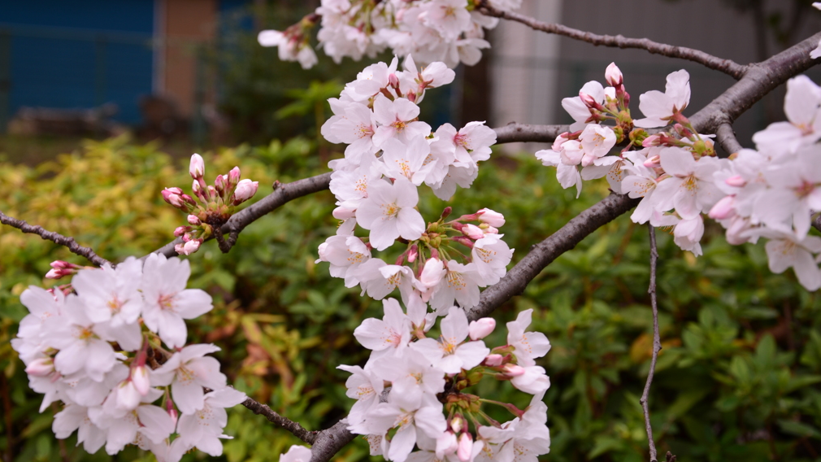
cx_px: 408
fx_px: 1557
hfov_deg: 29.5
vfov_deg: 16.9
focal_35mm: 72
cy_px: 235
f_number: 6.3
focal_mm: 45
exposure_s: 1/20
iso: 100
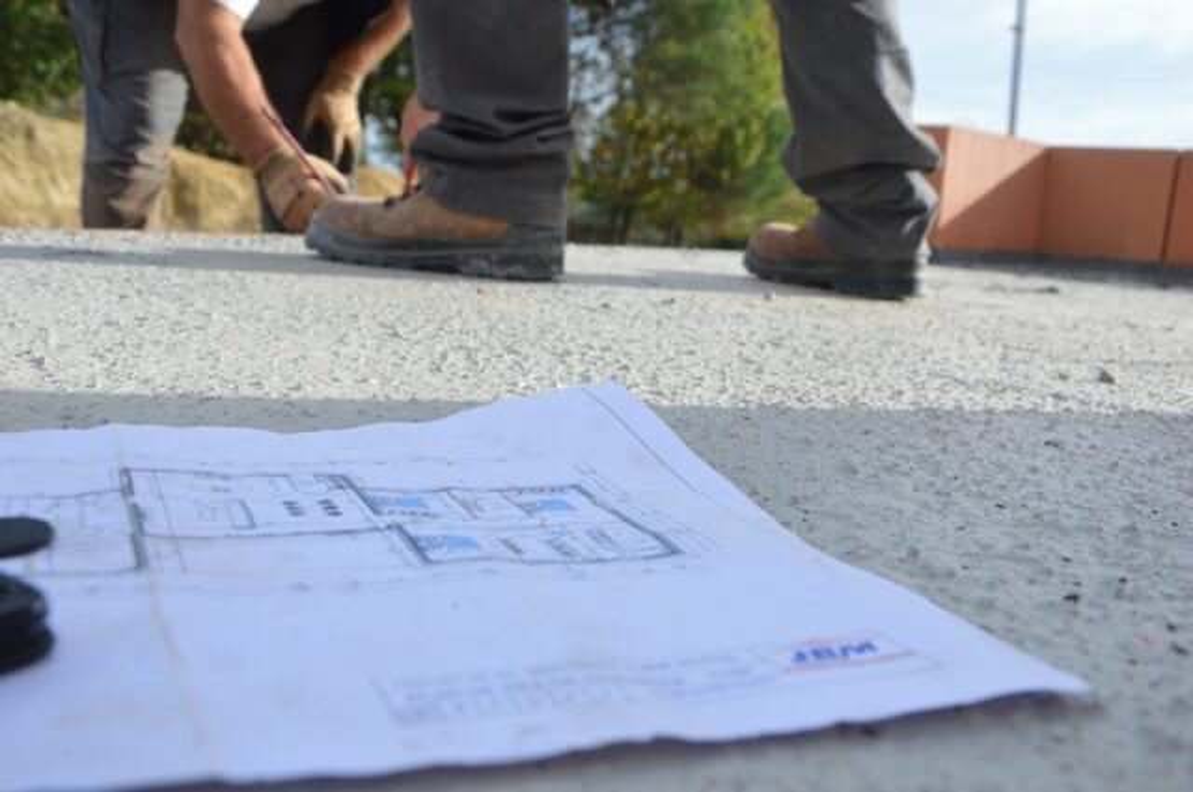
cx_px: 596
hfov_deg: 51.3
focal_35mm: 38
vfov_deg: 35.4
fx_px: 1241
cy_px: 396
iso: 100
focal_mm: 25
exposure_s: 1/200
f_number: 7.1
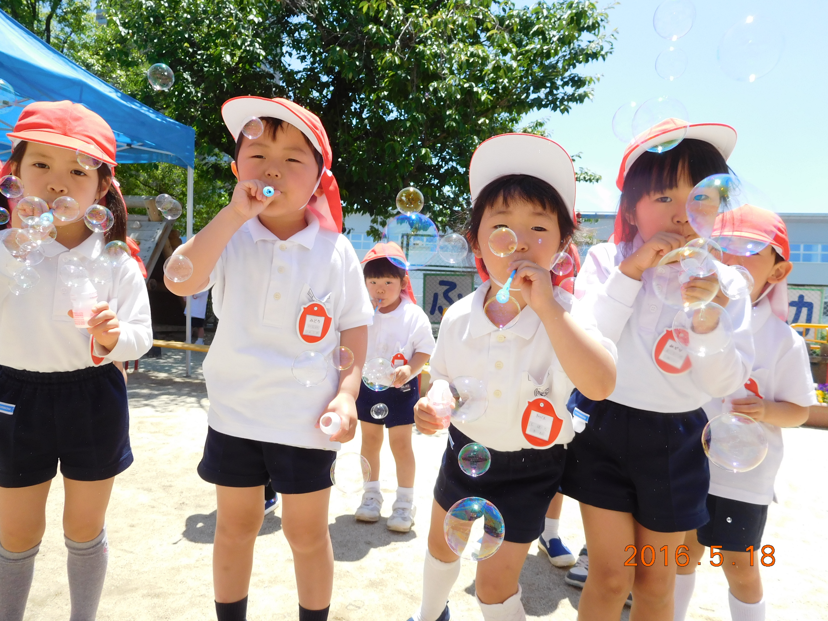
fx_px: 598
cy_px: 310
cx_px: 414
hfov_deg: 69.4
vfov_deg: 54.9
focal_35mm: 25
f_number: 3.4
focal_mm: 4.5
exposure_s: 1/640
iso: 125
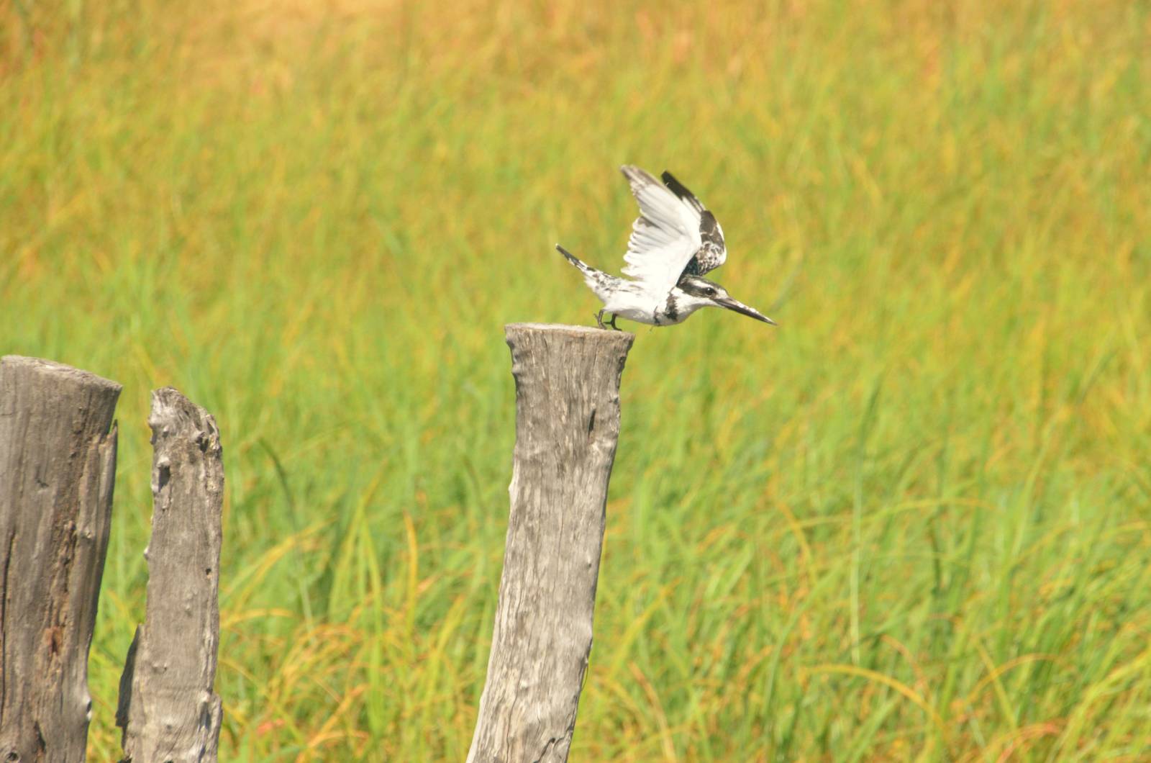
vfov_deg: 3.4
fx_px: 12923
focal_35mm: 405
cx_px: 576
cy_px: 382
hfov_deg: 5.1
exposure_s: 1/2500
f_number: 13
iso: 2500
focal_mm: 270
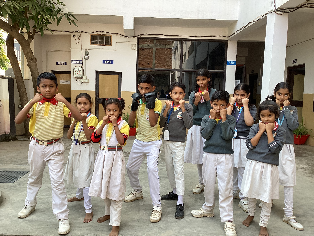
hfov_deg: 58.4
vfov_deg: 45.4
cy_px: 118
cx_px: 157
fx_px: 281
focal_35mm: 31
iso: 25
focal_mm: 3.3
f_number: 2.4
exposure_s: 1/206
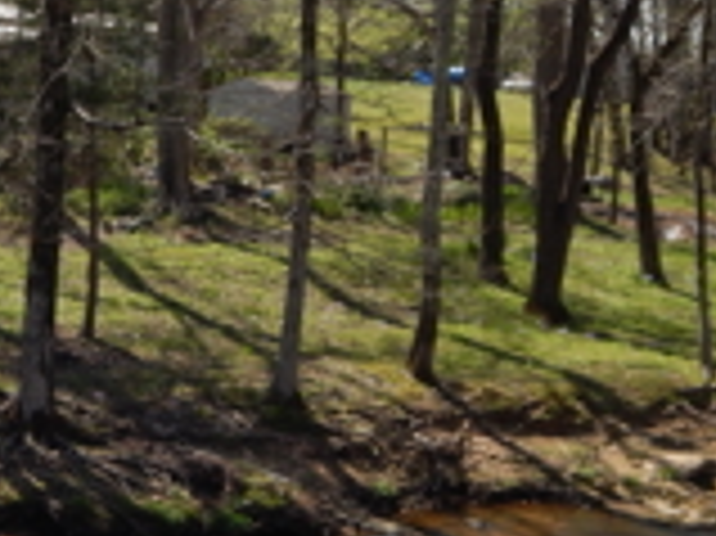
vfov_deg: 18.9
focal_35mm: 78
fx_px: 1612
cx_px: -27
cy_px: 248
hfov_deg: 23.8
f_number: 3.2
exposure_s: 1/1500
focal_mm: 5.6
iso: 200
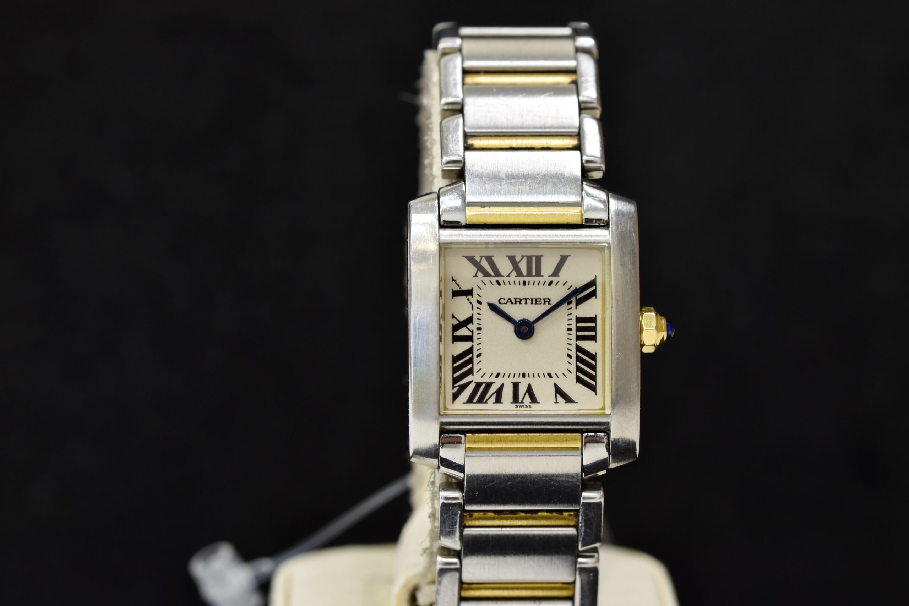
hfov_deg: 15.2
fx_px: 3409
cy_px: 303
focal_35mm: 135
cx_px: 454
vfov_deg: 10.2
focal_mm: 90
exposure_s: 1/6
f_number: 8
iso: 100
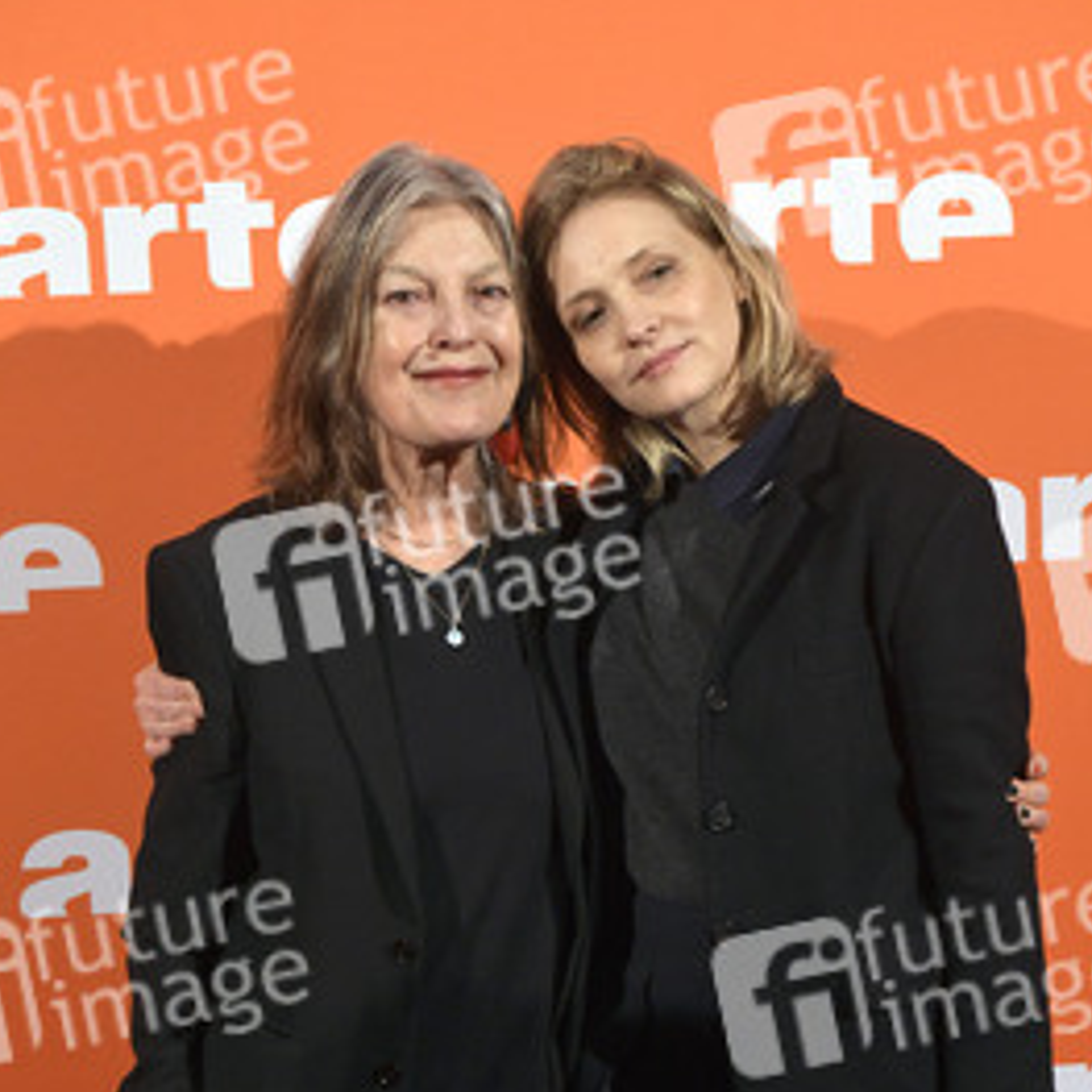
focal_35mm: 71
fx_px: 2534
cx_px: 548
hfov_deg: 24.3
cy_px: 772
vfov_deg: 24.1
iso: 2000
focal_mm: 55
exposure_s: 1/160
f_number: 5.6
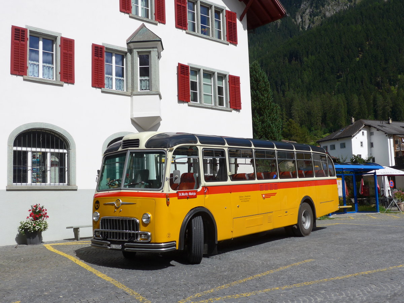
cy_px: 152
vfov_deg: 35.1
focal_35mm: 41
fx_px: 479
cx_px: 202
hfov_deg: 45.8
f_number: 3.5
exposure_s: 1/2000
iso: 80
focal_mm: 8.4
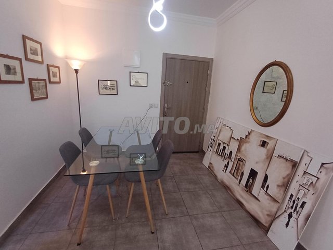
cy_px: 125
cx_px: 166
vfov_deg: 78.1
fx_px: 154
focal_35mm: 16
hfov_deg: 94.5
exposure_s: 1/50
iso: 160
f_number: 2.2
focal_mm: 1.64
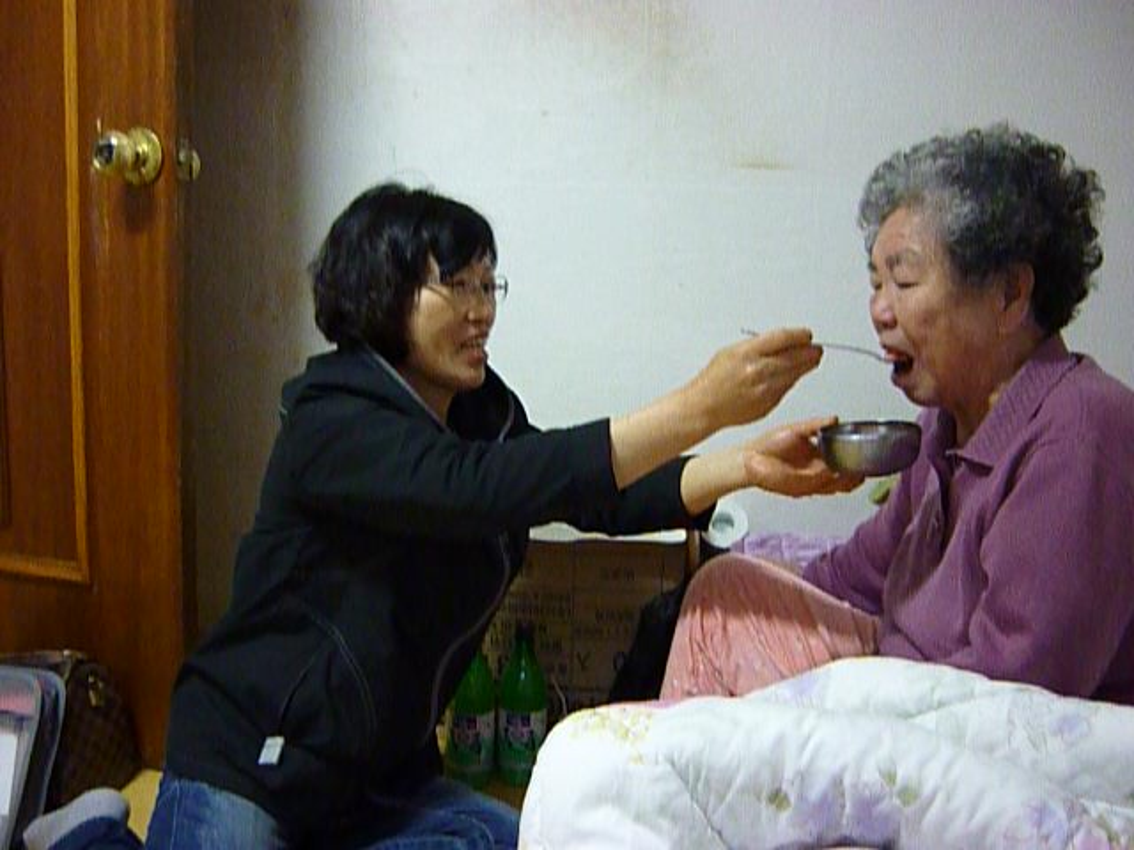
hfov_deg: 55.4
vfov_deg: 42.9
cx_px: 567
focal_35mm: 33
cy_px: 425
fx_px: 1081
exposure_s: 1/30
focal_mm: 5.5
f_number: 2.8
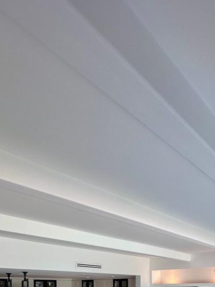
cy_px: 292
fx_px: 248
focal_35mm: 30
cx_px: 161
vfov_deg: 48.5
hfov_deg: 45.2
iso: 100
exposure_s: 1/120
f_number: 2.2
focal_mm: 2.22
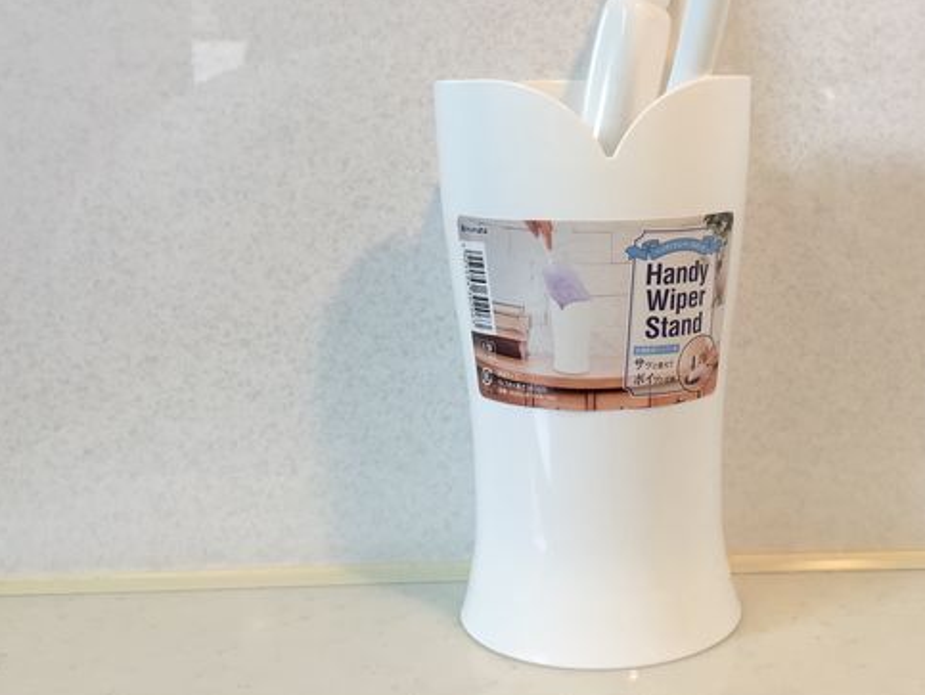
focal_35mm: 48
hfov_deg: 39.4
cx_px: 575
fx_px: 1284
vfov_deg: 29.6
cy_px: 134
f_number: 2.2
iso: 32
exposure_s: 1/50
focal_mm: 4.15
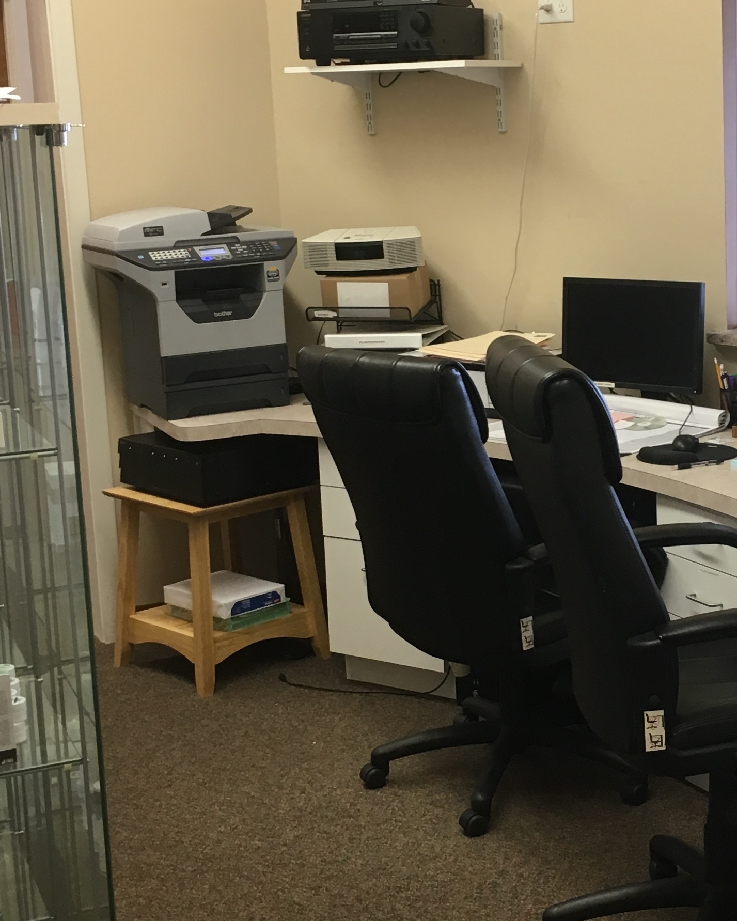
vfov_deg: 29.6
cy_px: 437
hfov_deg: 23.6
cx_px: 546
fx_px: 1745
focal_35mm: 64
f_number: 2.2
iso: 64
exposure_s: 1/30
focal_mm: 4.15
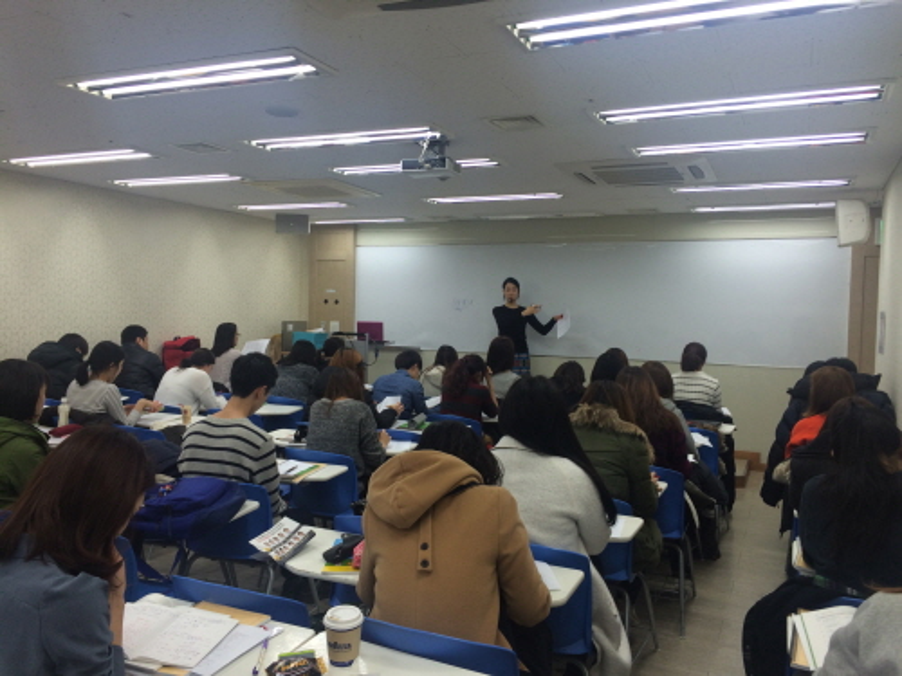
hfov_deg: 61.7
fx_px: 756
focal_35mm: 29
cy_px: 338
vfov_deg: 48.2
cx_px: 451
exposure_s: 1/60
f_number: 2.2
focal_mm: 4.15
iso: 40
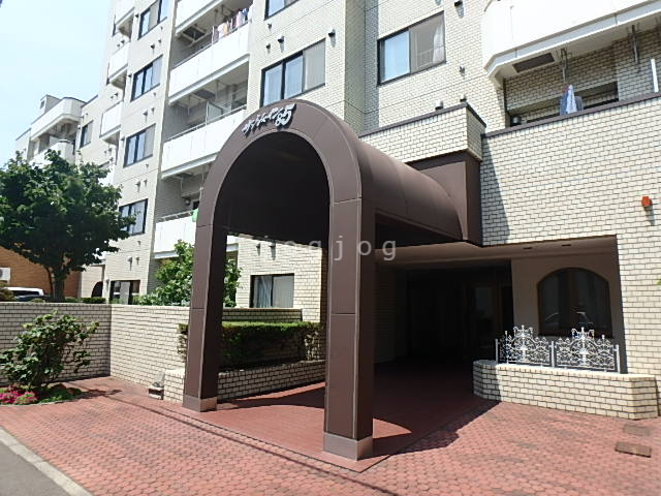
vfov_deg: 63.4
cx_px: 330
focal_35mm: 21
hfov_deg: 79.0
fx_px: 401
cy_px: 248
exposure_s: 1/800
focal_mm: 3.7
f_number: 3.5
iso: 125
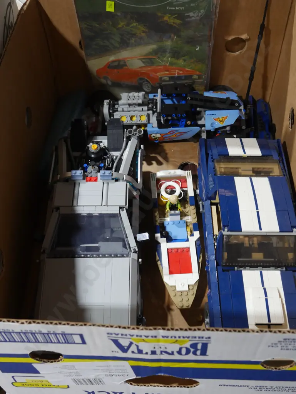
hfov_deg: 32.9
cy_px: 197
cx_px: 148
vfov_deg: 42.9
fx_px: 501
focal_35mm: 44
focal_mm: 22
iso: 800
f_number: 5
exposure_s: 1/60
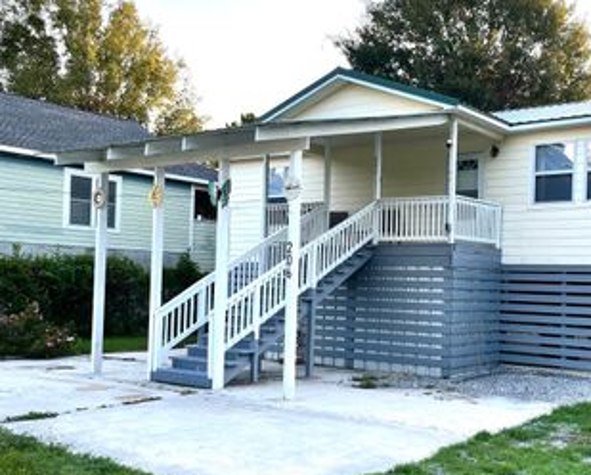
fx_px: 718
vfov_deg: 36.5
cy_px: 265
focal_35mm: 41
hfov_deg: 43.5
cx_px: 432
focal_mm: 5.1
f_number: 1.6
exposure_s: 1/550
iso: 50
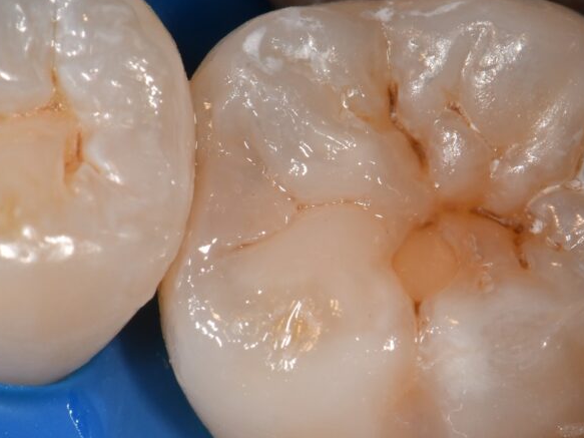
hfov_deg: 7.5
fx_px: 4470
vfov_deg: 5.6
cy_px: 218
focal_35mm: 265
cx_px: 403
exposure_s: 1/160
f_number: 32
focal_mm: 105
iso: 200
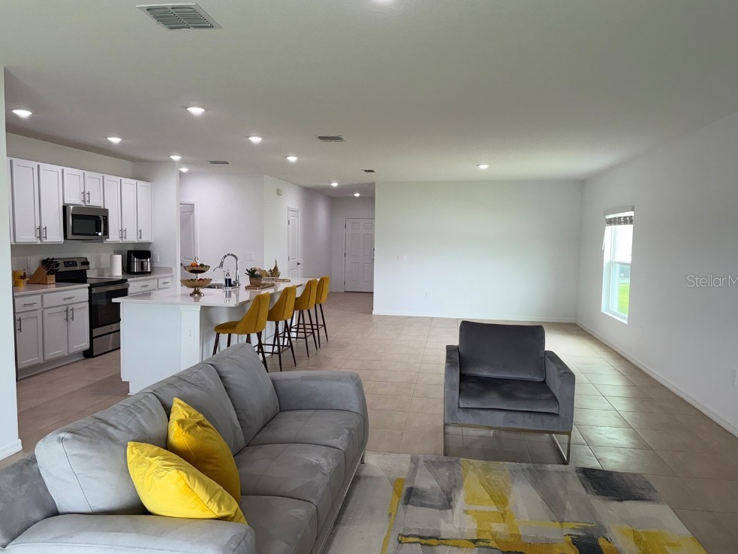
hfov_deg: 69.4
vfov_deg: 54.9
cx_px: 373
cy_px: 280
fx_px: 533
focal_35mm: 25
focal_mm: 6.76
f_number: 1.78
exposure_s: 1/234
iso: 125
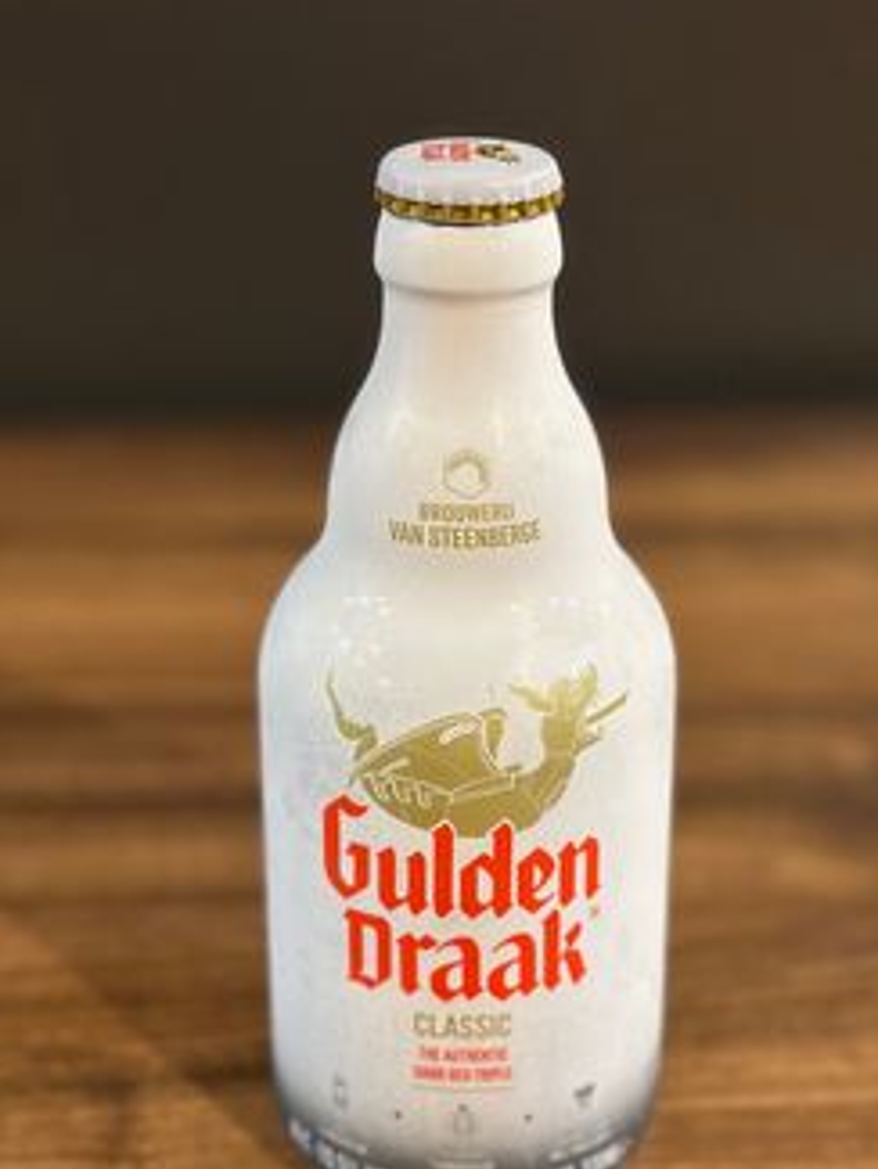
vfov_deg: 30.7
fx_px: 2129
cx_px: 453
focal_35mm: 63
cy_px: 559
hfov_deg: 23.3
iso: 500
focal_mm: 6.86
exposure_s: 1/33
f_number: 1.78
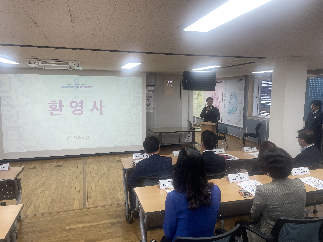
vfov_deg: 53.1
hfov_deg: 67.3
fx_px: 243
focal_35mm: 26
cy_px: 121
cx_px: 162
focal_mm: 4.2
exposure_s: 1/120
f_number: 1.6
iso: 64
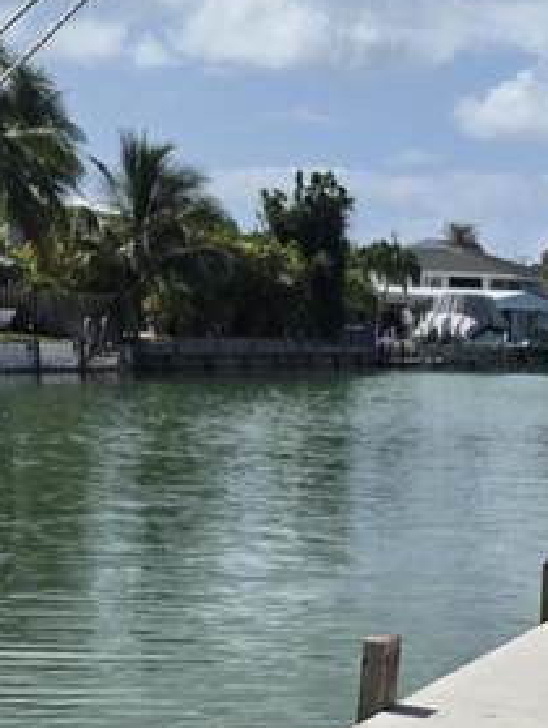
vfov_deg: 23.7
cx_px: 600
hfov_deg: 18.0
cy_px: 718
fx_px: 1664
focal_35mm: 79
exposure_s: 1/3737
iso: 25
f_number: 1.8
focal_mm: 5.4
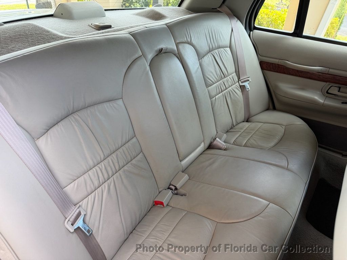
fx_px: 241
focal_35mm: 24
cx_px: 174
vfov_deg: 56.8
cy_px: 130
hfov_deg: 71.6
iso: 80
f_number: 1.78
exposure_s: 1/171
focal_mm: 6.76
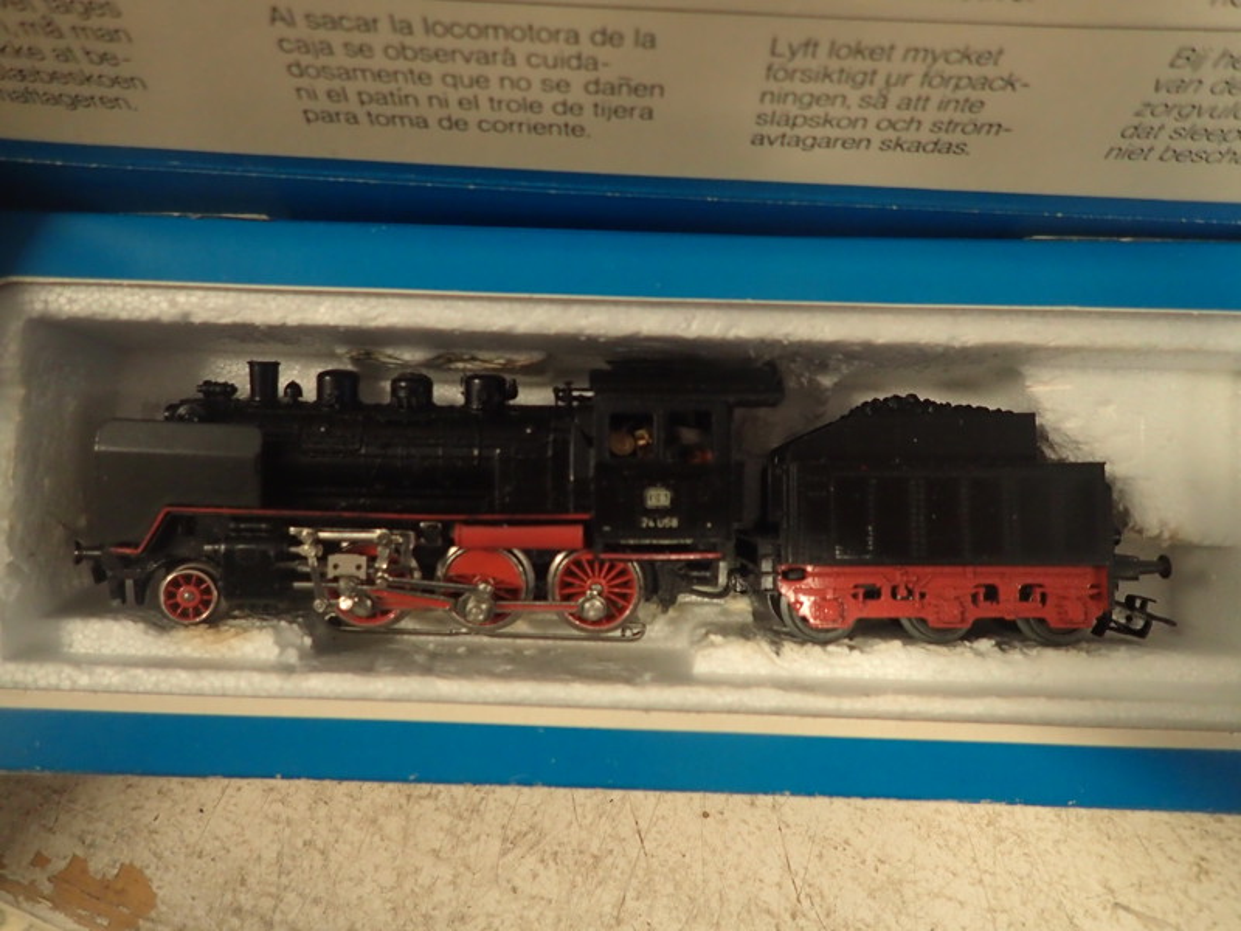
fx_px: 896
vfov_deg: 54.9
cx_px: 620
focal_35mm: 25
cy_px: 466
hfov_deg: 69.4
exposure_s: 1/30
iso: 320
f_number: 2
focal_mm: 4.5
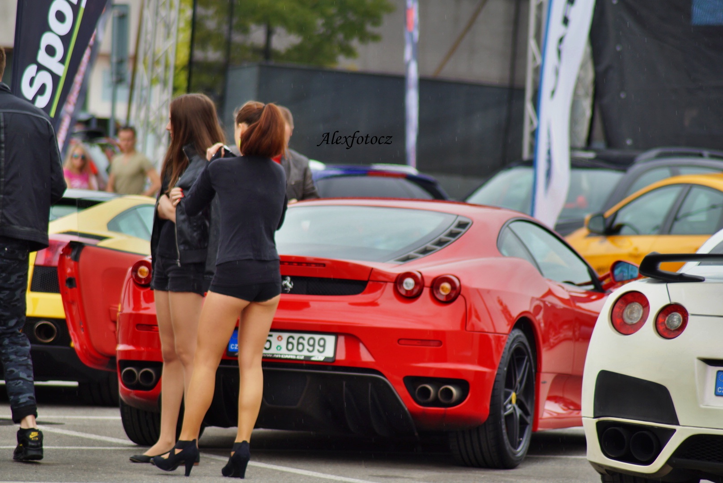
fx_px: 6029
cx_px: 362
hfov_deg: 6.9
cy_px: 242
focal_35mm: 300
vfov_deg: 4.6
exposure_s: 1/320
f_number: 4.5
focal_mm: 200
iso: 125
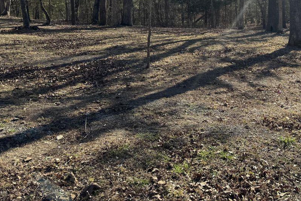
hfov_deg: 44.3
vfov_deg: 29.4
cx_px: 215
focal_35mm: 43
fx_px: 359
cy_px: 7
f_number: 1.78
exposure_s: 1/1818
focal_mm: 6.76
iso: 80
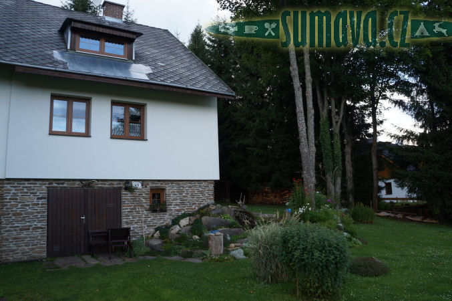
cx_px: 226
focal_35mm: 27
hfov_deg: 67.4
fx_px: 339
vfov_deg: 47.8
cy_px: 150
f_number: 4.5
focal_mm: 18
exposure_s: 1/250
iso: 320
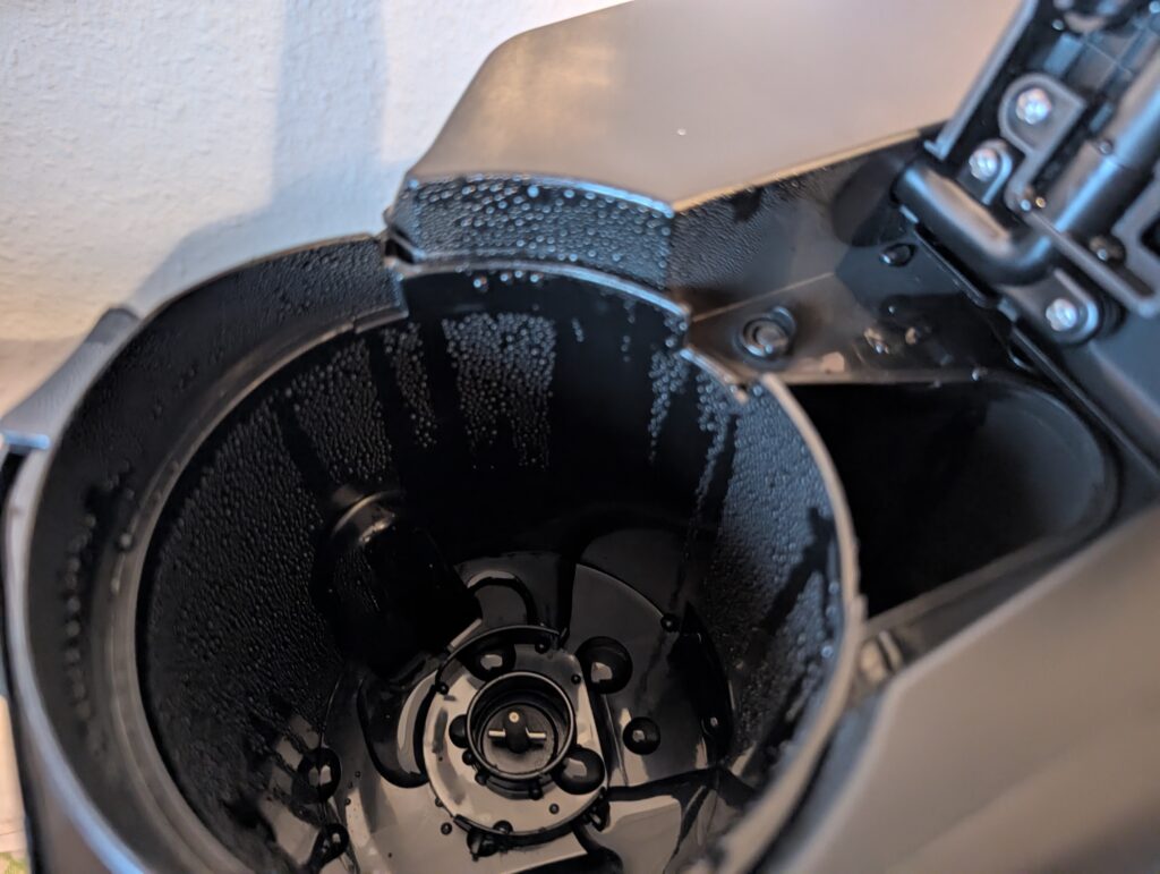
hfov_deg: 71.5
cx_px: 580
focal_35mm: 24
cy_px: 437
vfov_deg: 56.9
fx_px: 805
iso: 357
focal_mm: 6.9
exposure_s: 1/16.7
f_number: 1.68
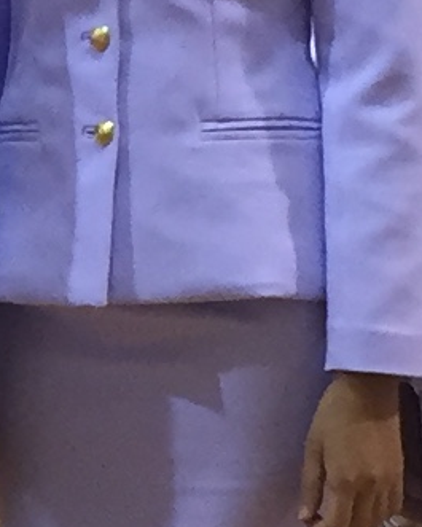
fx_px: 4354
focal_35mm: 279
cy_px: 127
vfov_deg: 6.9
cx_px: -780
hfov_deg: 5.3
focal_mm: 4.15
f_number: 2.2
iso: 100
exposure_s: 1/33
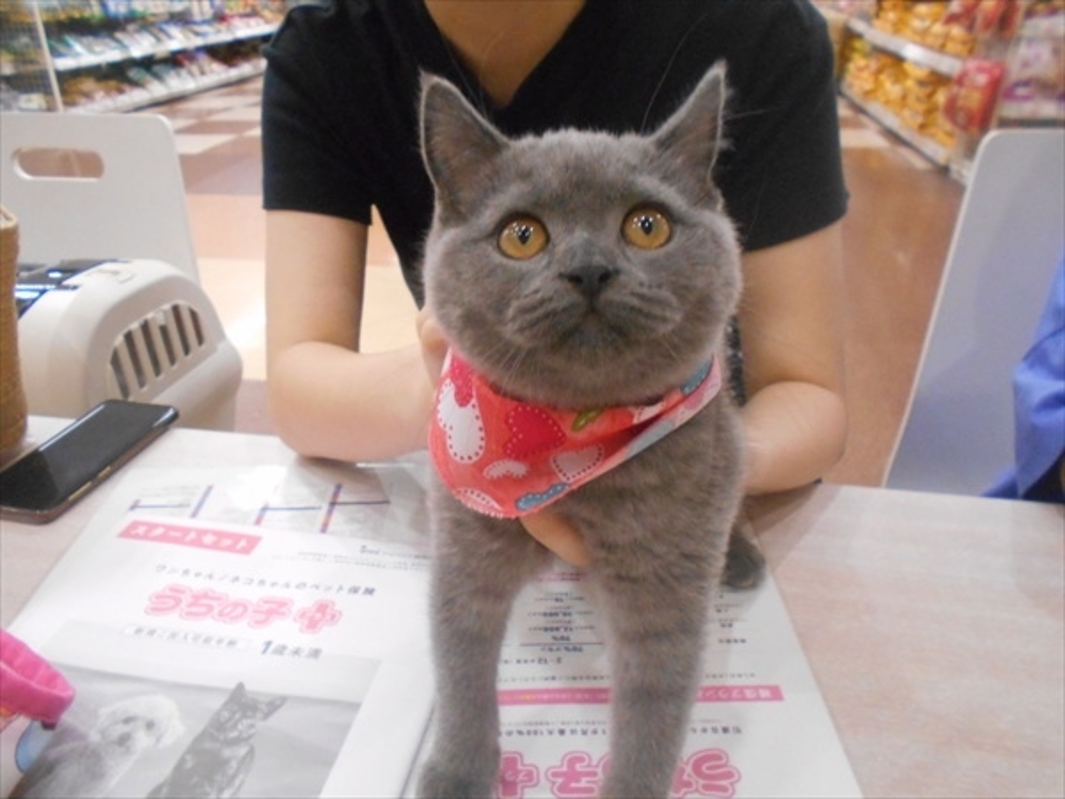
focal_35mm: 26
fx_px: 800
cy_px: 400
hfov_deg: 67.3
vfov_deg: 53.1
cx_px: 532
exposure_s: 1/80
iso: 800
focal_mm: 4.6
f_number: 3.2
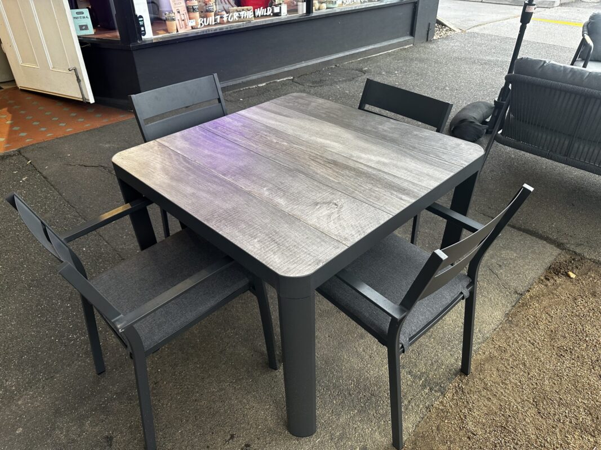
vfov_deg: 56.8
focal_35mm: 24
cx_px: 300
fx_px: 417
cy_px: 225
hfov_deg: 71.6
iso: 160
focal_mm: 6.86
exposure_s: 1/100
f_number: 1.78
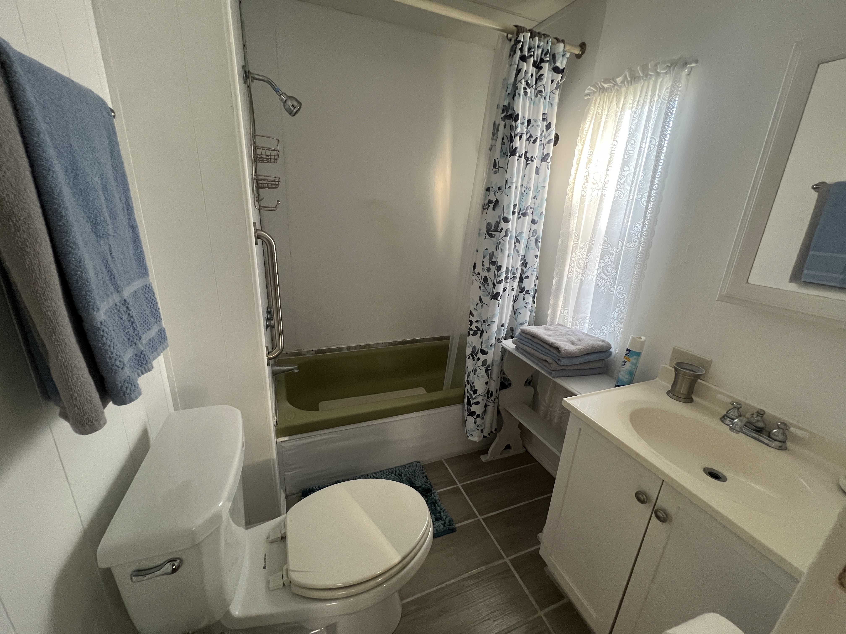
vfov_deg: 89.9
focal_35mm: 13
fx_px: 318
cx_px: 423
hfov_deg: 106.2
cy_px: 317
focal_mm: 1.57
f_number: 1.8
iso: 250
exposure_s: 1/60
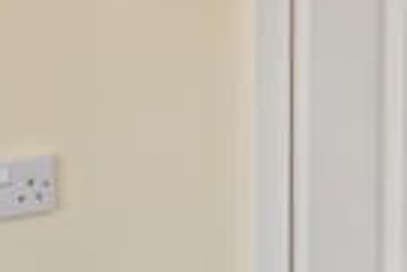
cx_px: 1209
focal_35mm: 113
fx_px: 1279
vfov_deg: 11.7
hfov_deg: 11.3
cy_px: -115
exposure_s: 1/200
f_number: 5
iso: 250
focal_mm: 10
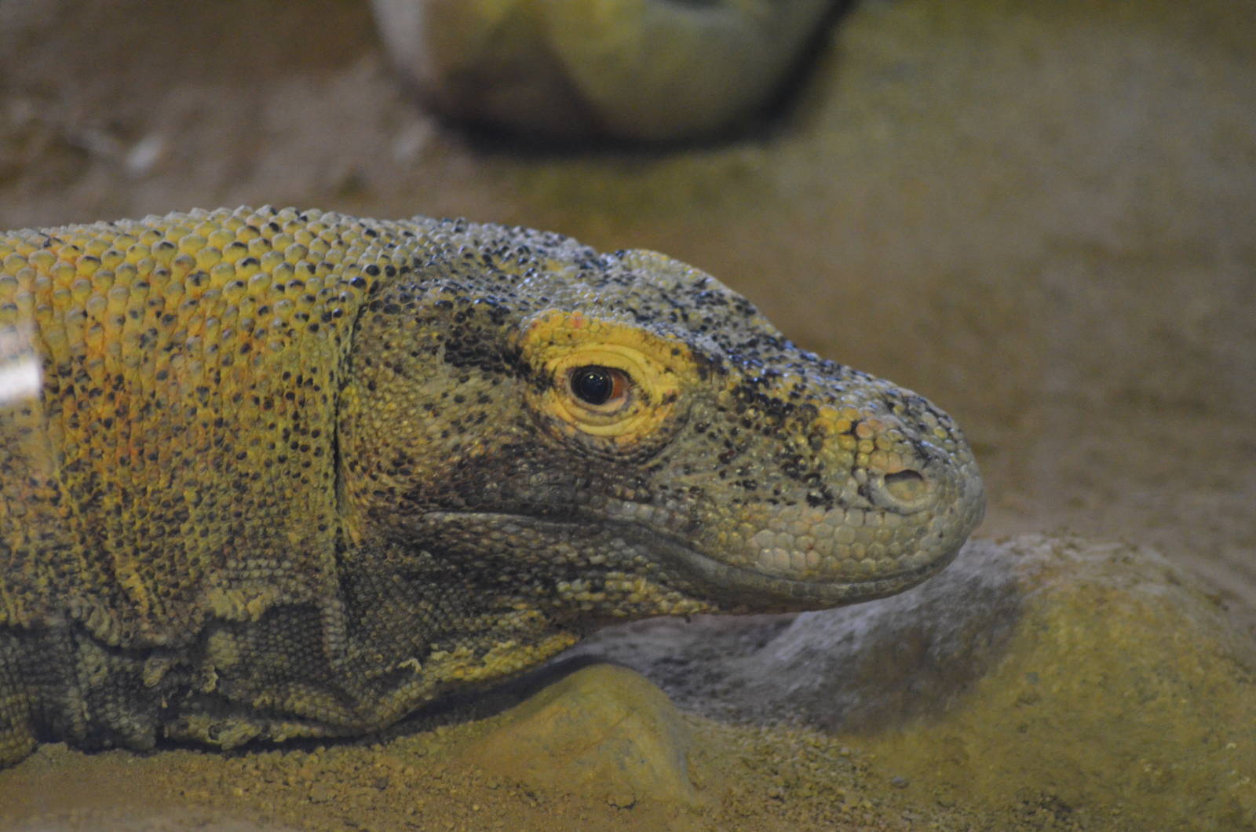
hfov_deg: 7.4
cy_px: 416
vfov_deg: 4.9
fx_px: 9662
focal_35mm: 278
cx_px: 628
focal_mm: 185
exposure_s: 1/160
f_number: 4.5
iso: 3200
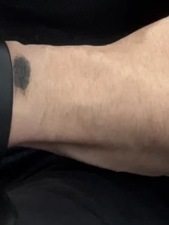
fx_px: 886
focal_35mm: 136
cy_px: -280
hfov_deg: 10.8
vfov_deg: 12.2
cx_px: 4
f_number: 1.9
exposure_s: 1/50
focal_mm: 2.69
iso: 250
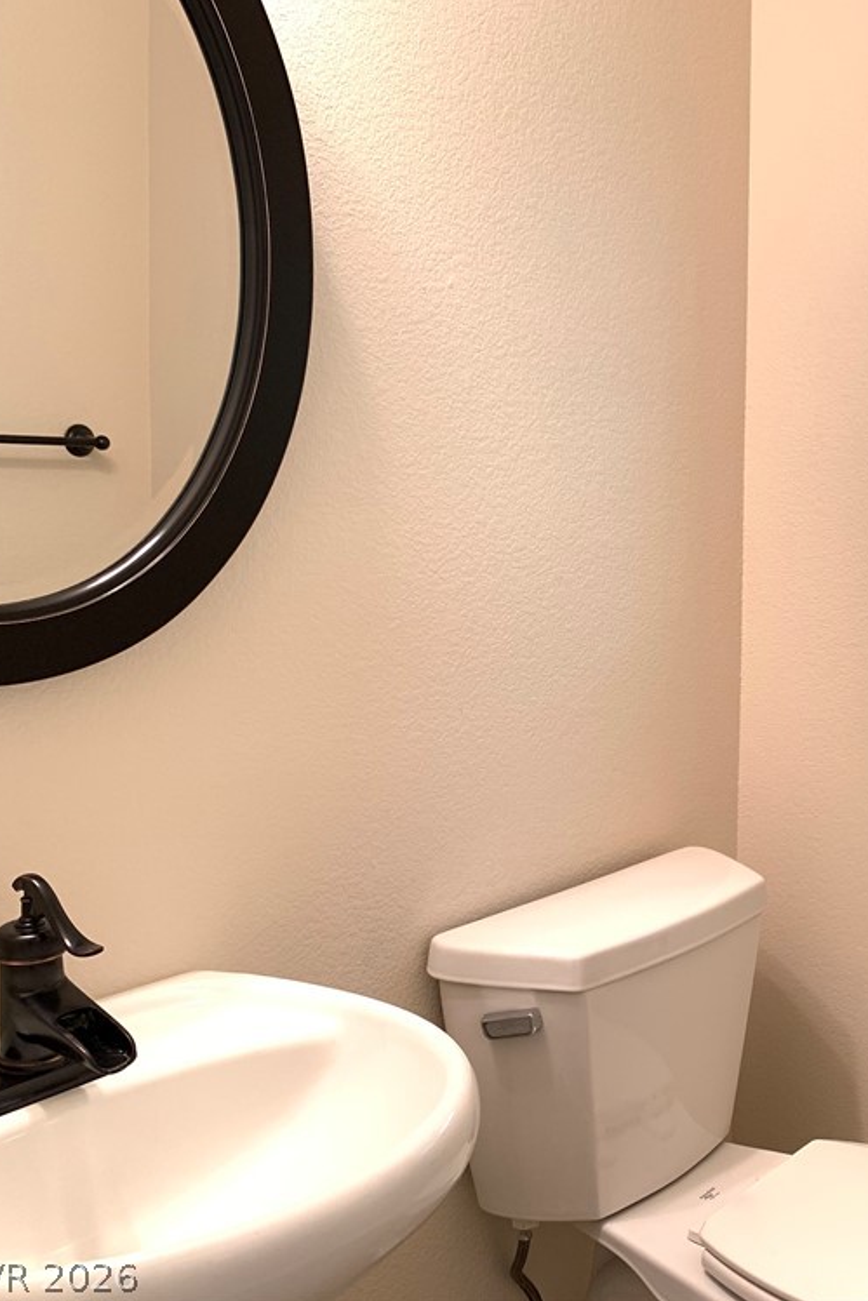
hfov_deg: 33.4
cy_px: 637
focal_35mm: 37
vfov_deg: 51.9
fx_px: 1337
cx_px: 837
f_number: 1.8
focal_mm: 4.25
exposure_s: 1/60
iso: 64
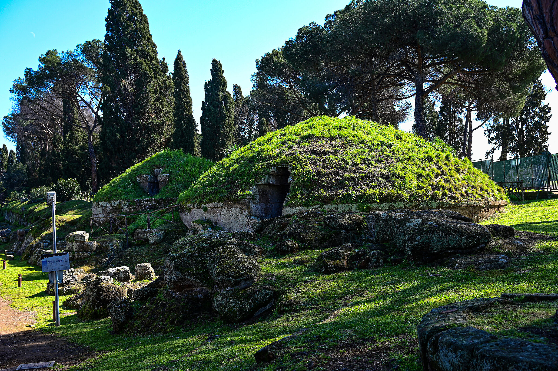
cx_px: 279
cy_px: 186
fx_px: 620
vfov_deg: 33.4
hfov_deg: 48.5
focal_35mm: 40
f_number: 5.6
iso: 100
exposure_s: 1/125
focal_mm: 40
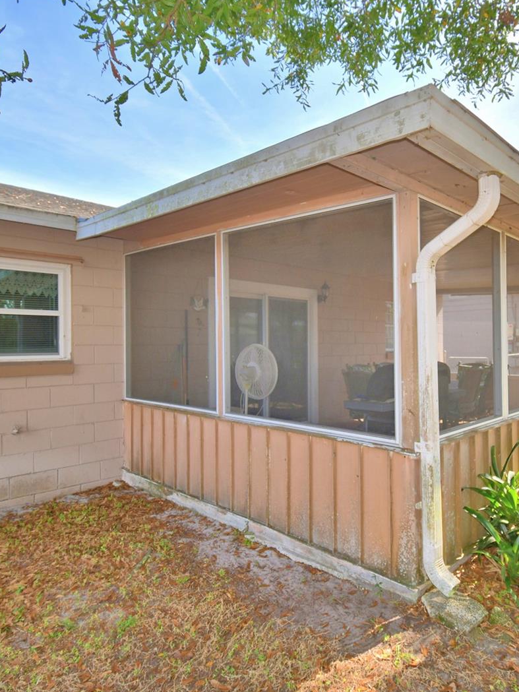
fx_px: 440
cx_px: 332
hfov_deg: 60.1
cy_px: 345
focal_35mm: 22
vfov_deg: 76.4
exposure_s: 1/250
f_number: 5.6
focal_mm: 10
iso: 100
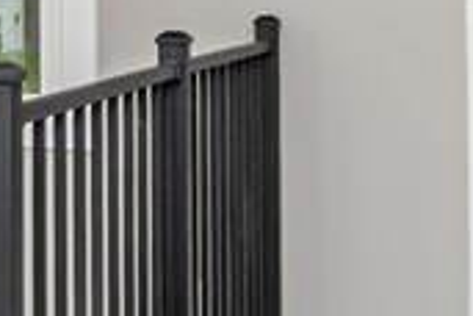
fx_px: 1471
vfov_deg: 11.9
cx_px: -487
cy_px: -73
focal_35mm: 112
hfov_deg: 14.8
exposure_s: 1/60
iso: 1250
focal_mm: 10
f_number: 10
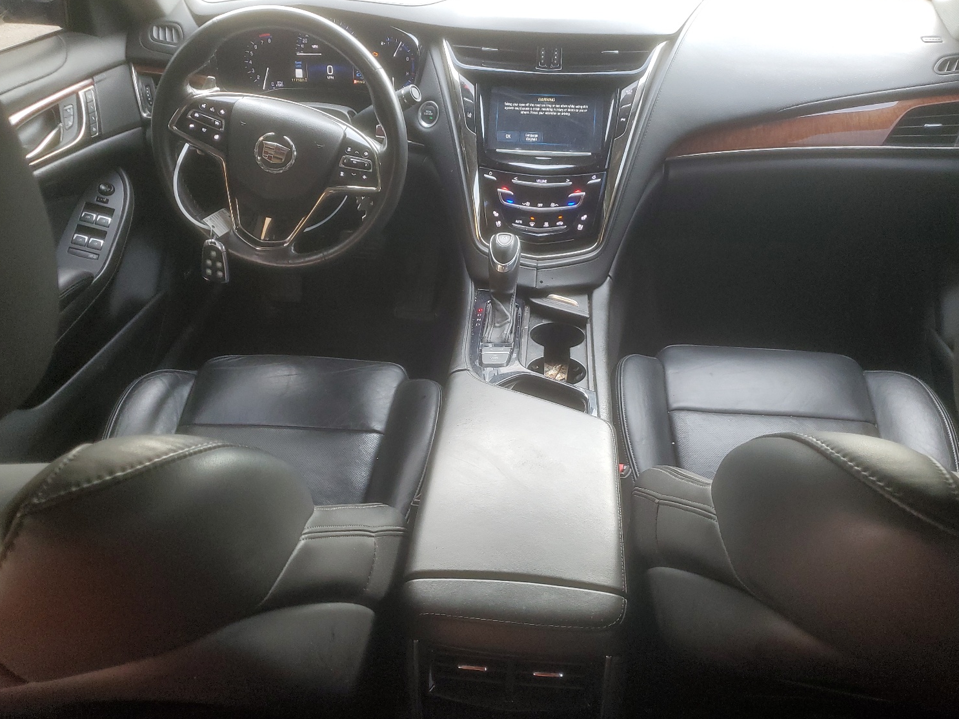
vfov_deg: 49.7
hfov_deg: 63.4
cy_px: 368
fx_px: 776
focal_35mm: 28
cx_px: 497
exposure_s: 1/120
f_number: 1.5
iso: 93
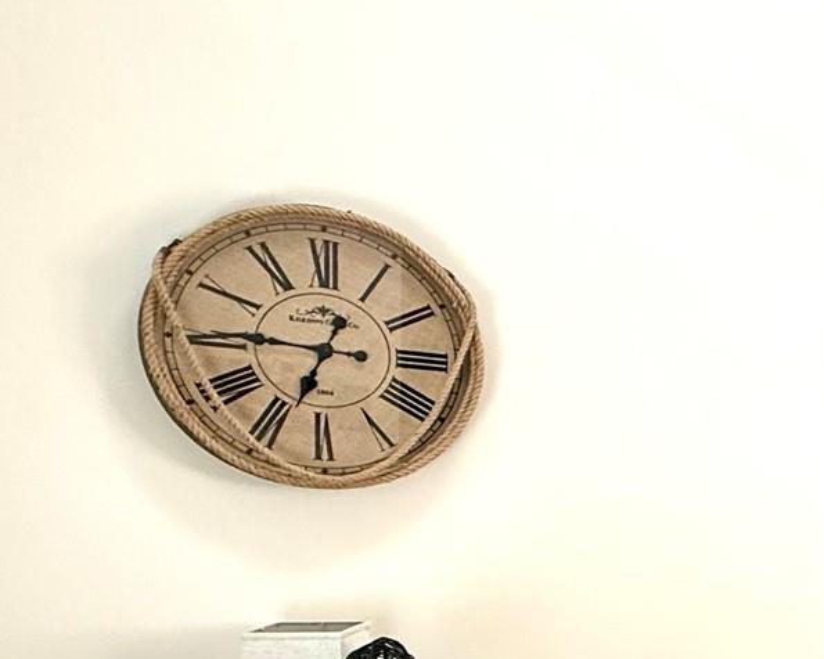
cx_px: 1152
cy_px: 566
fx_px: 1146
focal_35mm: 47
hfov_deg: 29.2
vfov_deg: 30.9
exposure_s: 1/120
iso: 125
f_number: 2.2
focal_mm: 2.22
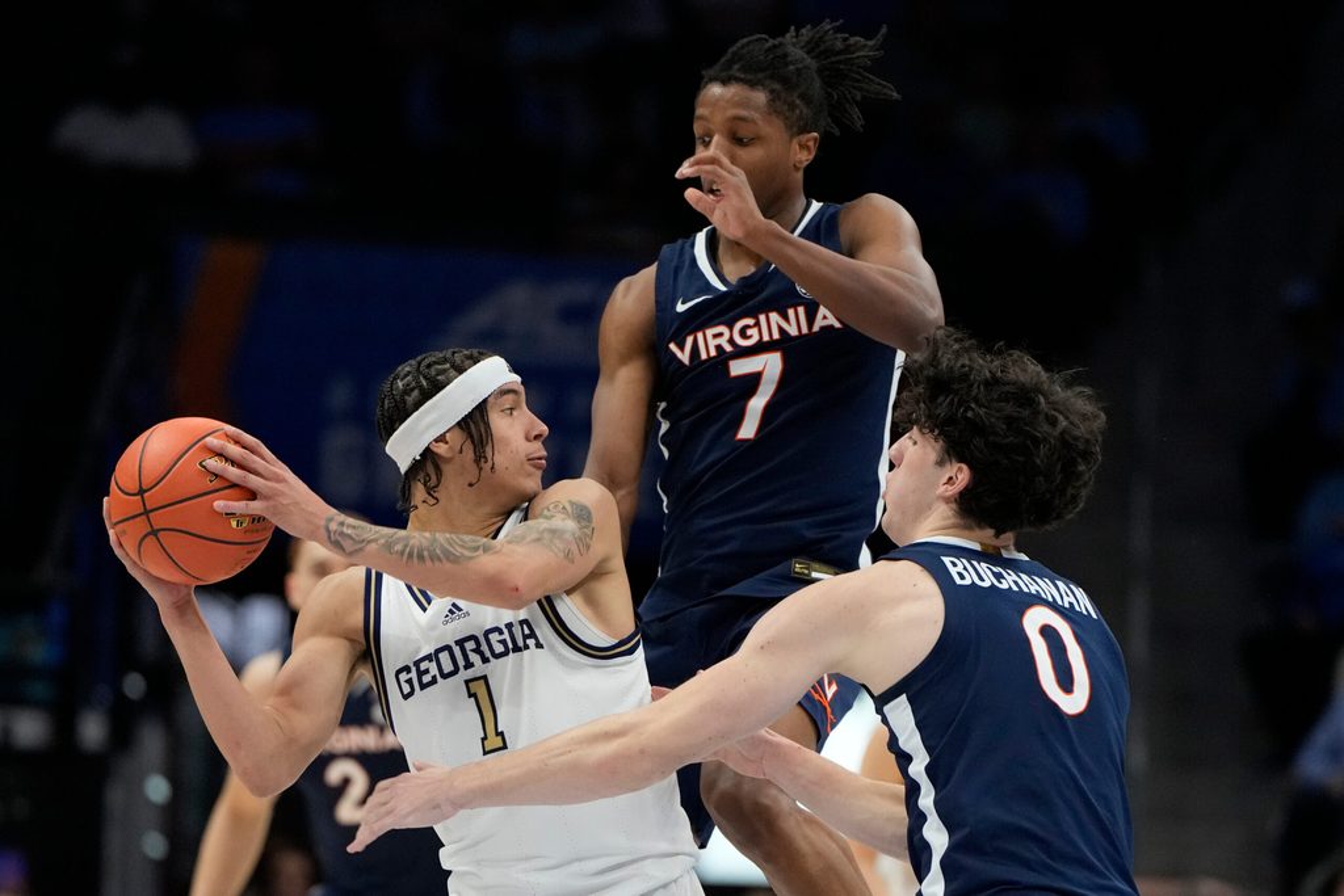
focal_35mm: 200
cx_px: 672
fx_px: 7467
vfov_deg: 6.9
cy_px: 448
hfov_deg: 10.3
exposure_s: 1/1600
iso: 3200
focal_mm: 200
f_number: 2.8
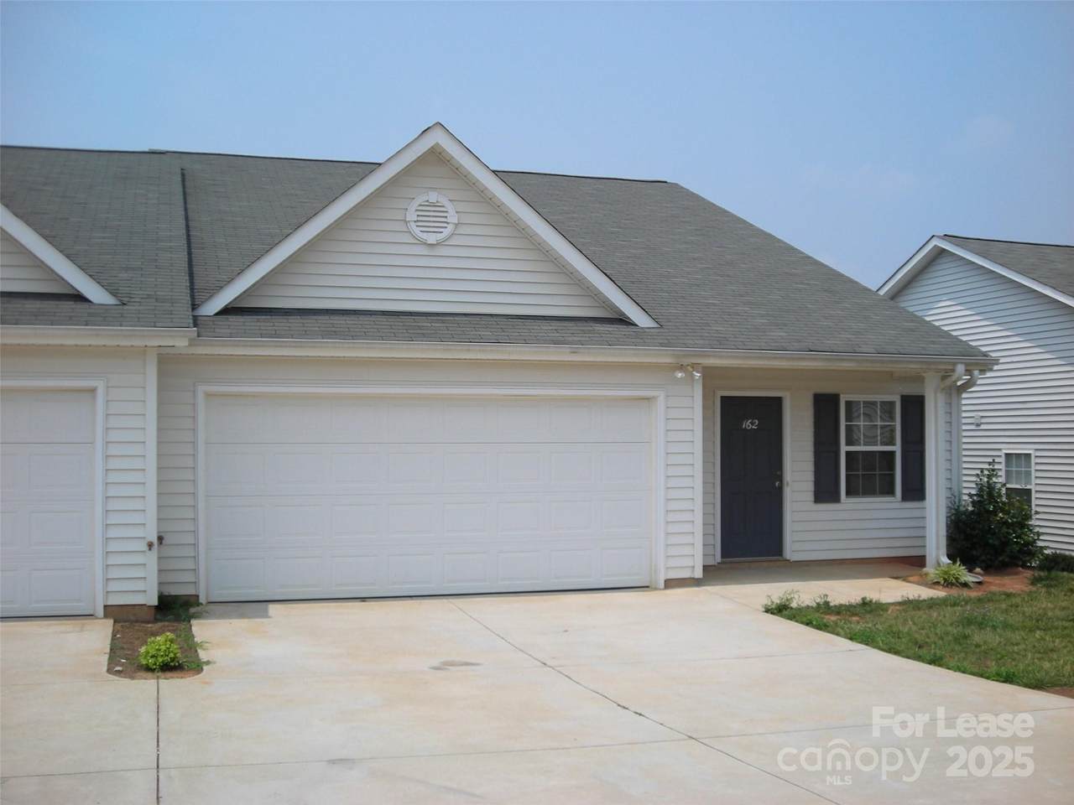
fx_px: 1179
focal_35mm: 38
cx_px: 537
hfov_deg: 49.0
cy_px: 402
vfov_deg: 37.7
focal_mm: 6.3
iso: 50
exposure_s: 1/270
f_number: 6.4
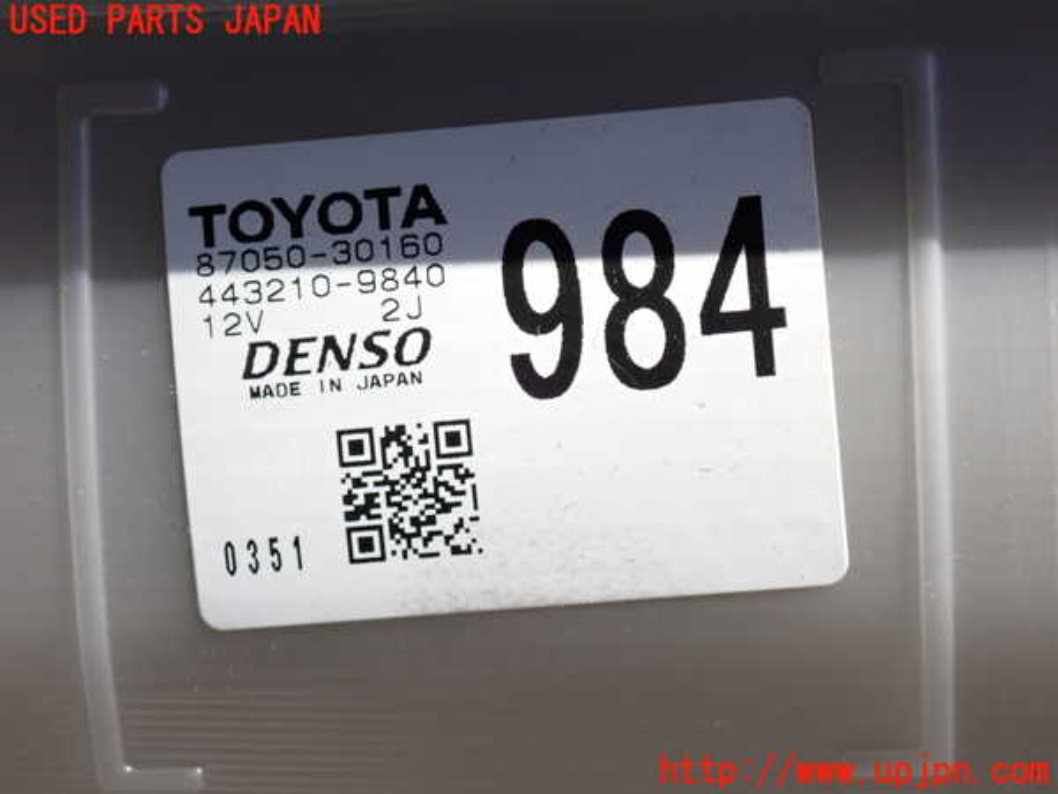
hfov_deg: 19.6
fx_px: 3056
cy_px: 397
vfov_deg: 14.8
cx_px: 529
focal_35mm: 100
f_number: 6.3
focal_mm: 18
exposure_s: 1/400
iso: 250
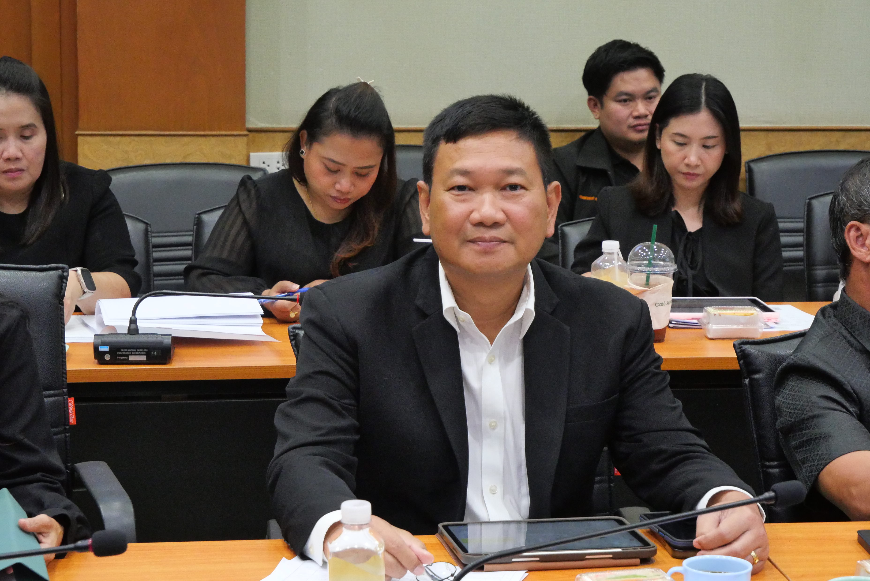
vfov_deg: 14.4
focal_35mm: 95
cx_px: 435
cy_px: 290
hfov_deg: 21.4
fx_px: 2297
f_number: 5.6
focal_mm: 46
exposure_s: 1/50
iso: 3200
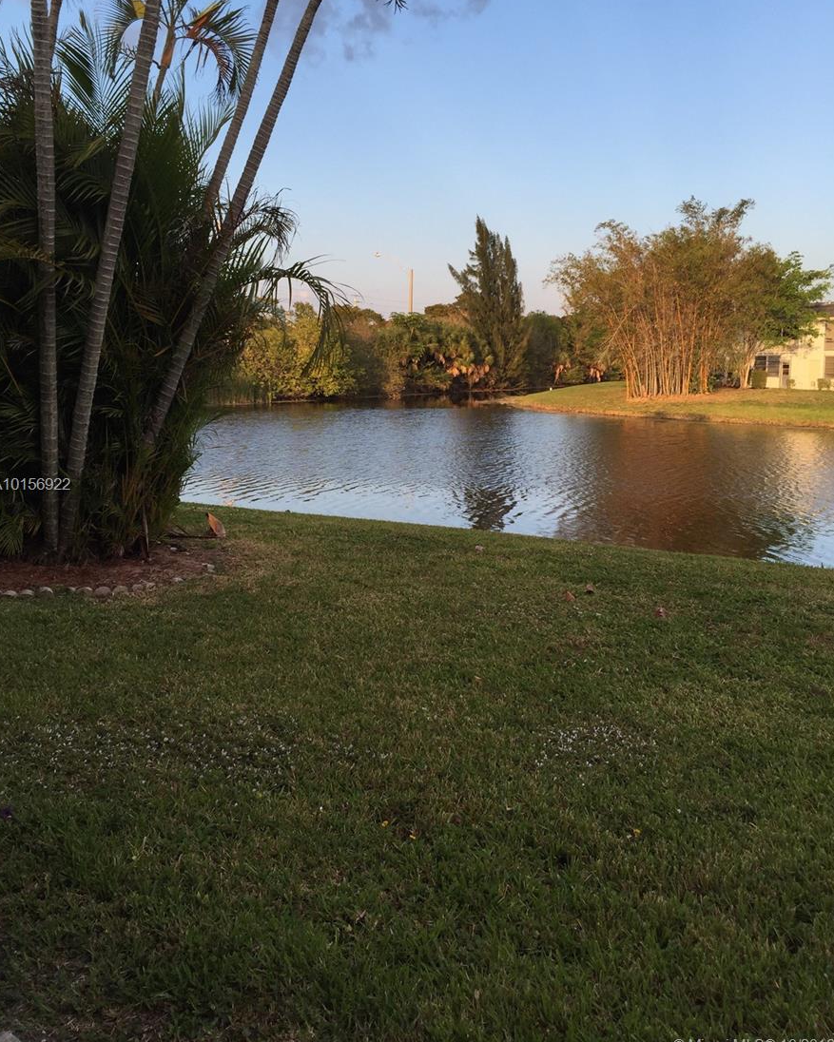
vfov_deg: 57.1
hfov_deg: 47.1
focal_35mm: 31
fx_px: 956
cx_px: 417
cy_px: 487
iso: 32
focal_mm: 4.15
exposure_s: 1/670
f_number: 2.2
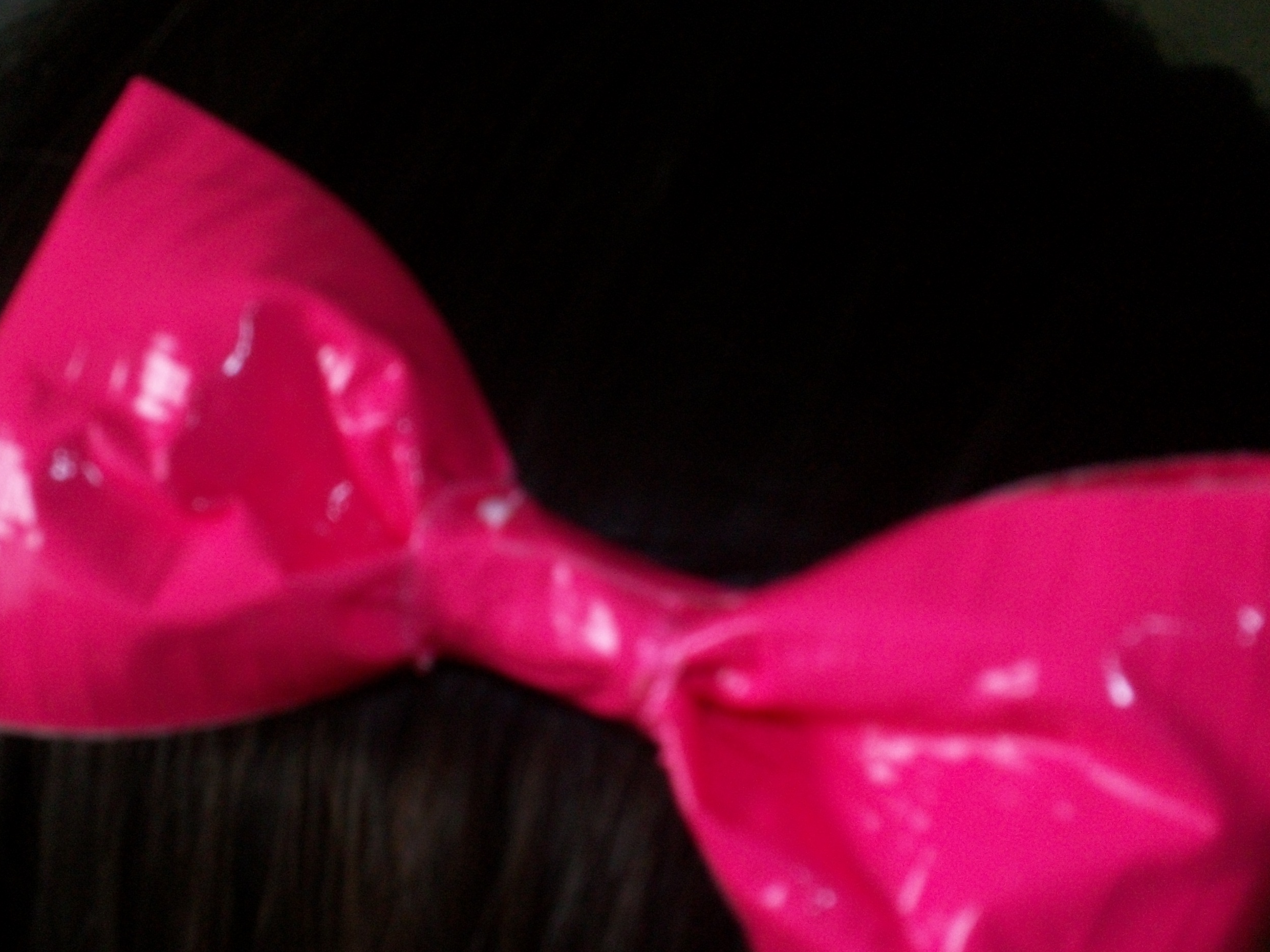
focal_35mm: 50
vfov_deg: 29.1
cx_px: 539
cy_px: 536
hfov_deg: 38.1
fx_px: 1834
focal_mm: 6.3
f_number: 4.5
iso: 80
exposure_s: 1/30
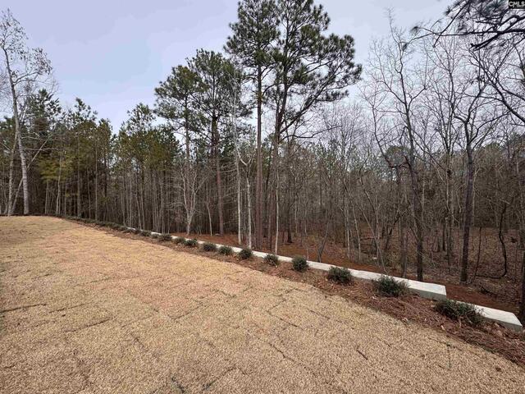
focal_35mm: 14
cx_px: 262
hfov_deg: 102.1
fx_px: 212
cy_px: 197
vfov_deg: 85.7
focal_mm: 2.22
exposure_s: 1/641
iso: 40
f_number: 2.2
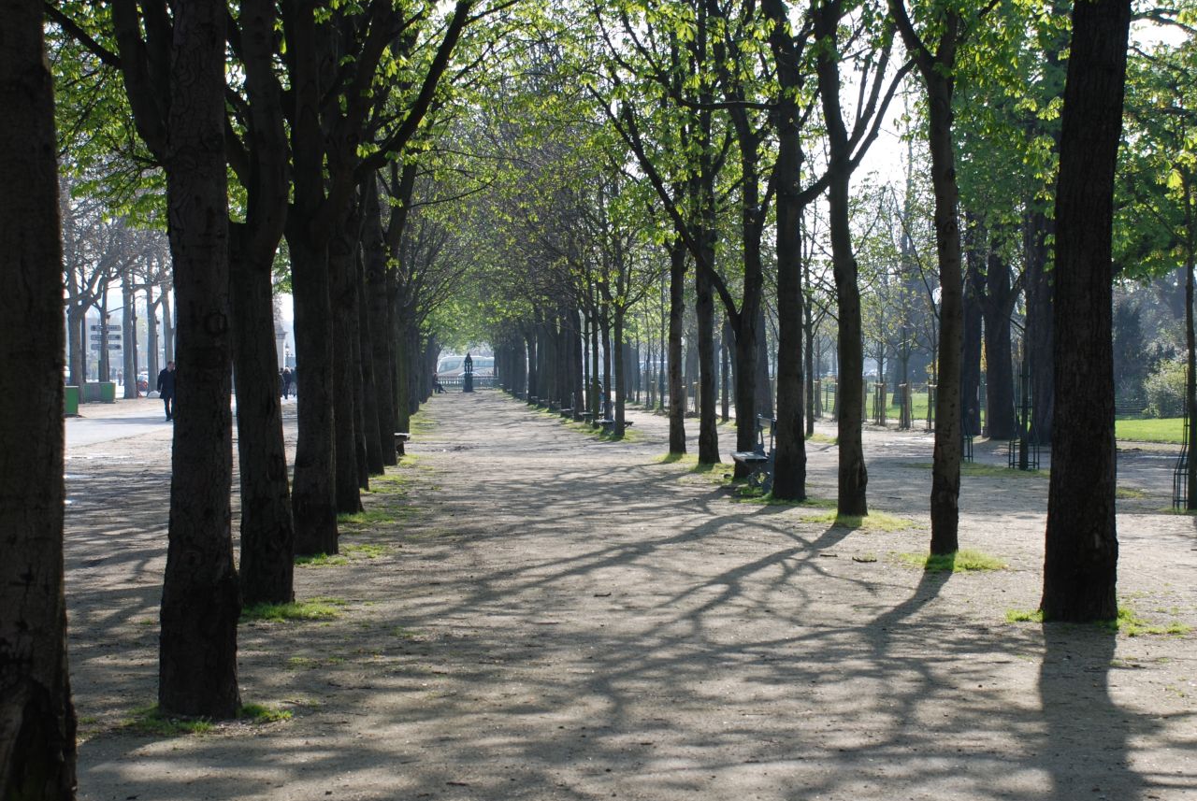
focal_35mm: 75
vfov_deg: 18.2
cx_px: 703
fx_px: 2497
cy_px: 471
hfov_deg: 26.9
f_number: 6.3
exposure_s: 1/160
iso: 100
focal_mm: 40
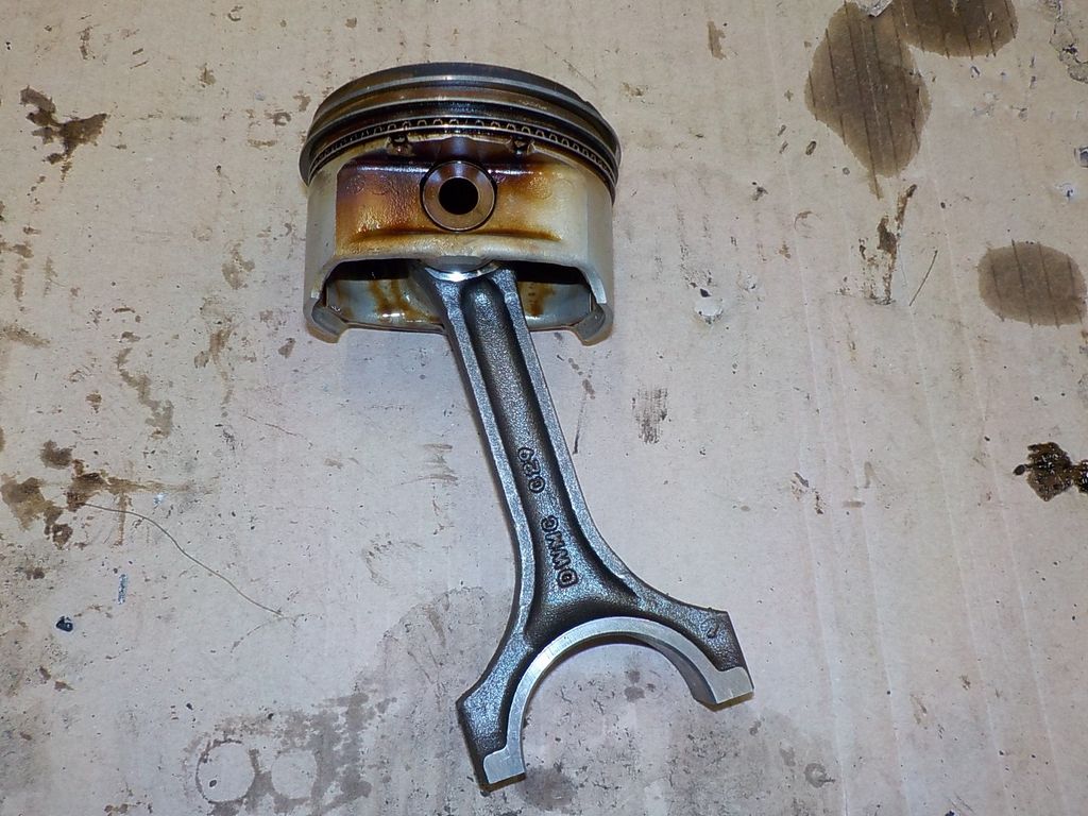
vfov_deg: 46.8
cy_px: 408
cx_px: 544
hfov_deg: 60.0
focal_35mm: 30
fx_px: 943
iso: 200
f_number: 3.3
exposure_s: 1/30
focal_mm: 4.1
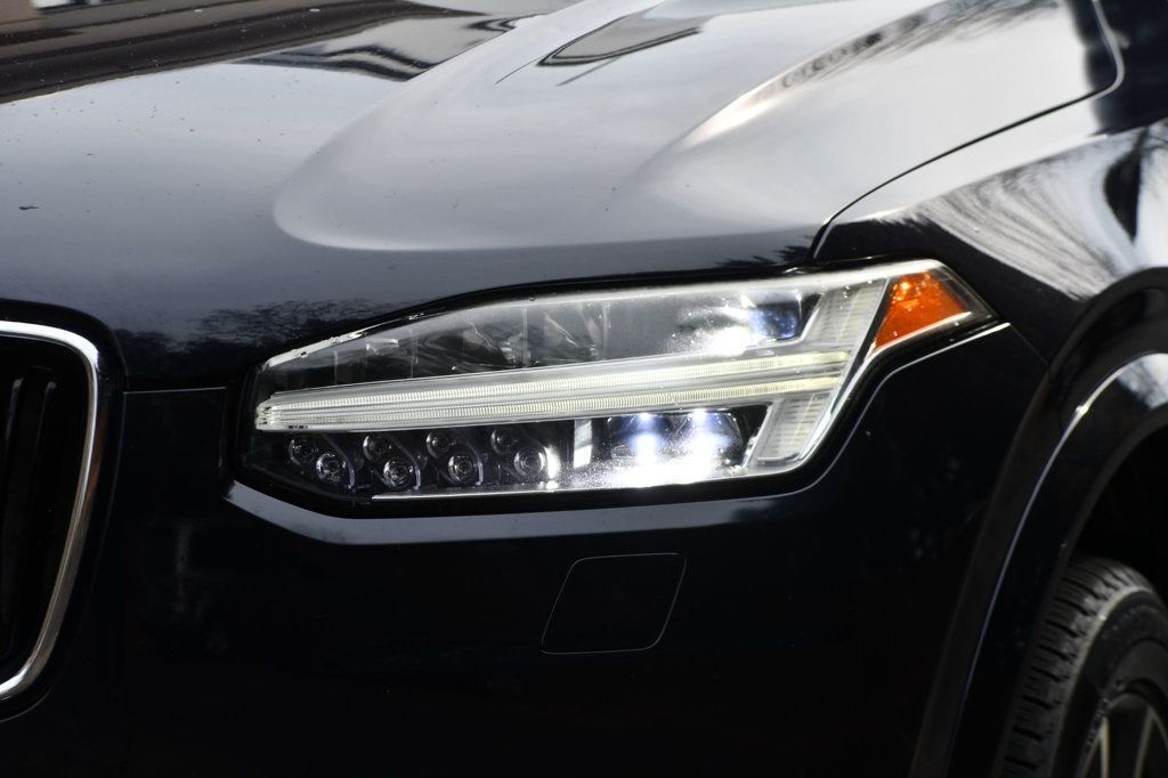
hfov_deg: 11.0
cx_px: 584
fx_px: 6065
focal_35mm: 187
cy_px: 389
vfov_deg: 7.3
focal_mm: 125
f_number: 8
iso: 140
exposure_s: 1/250
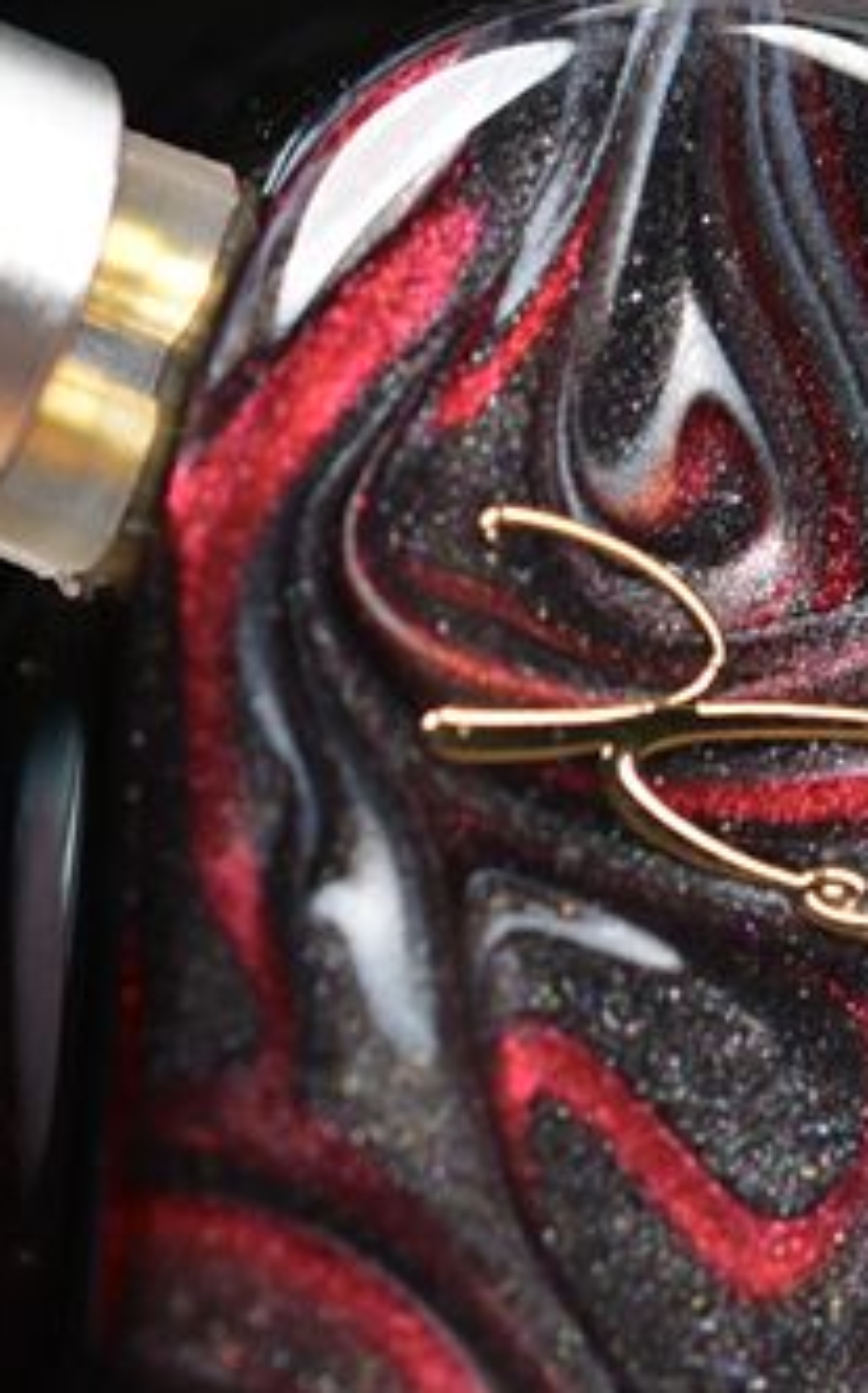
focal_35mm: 332
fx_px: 12588
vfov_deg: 6.3
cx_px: 105
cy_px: 331
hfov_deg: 3.9
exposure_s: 1/160
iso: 500
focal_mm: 60
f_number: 6.3
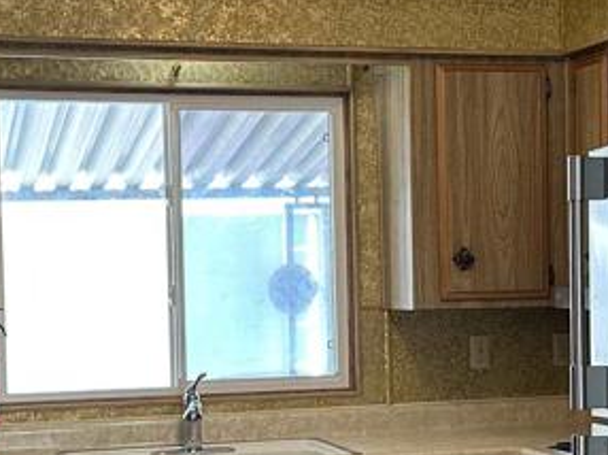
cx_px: 349
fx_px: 1509
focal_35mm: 86
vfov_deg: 17.1
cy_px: 319
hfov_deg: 22.8
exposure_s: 1/120
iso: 160
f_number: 1.78
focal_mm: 6.86
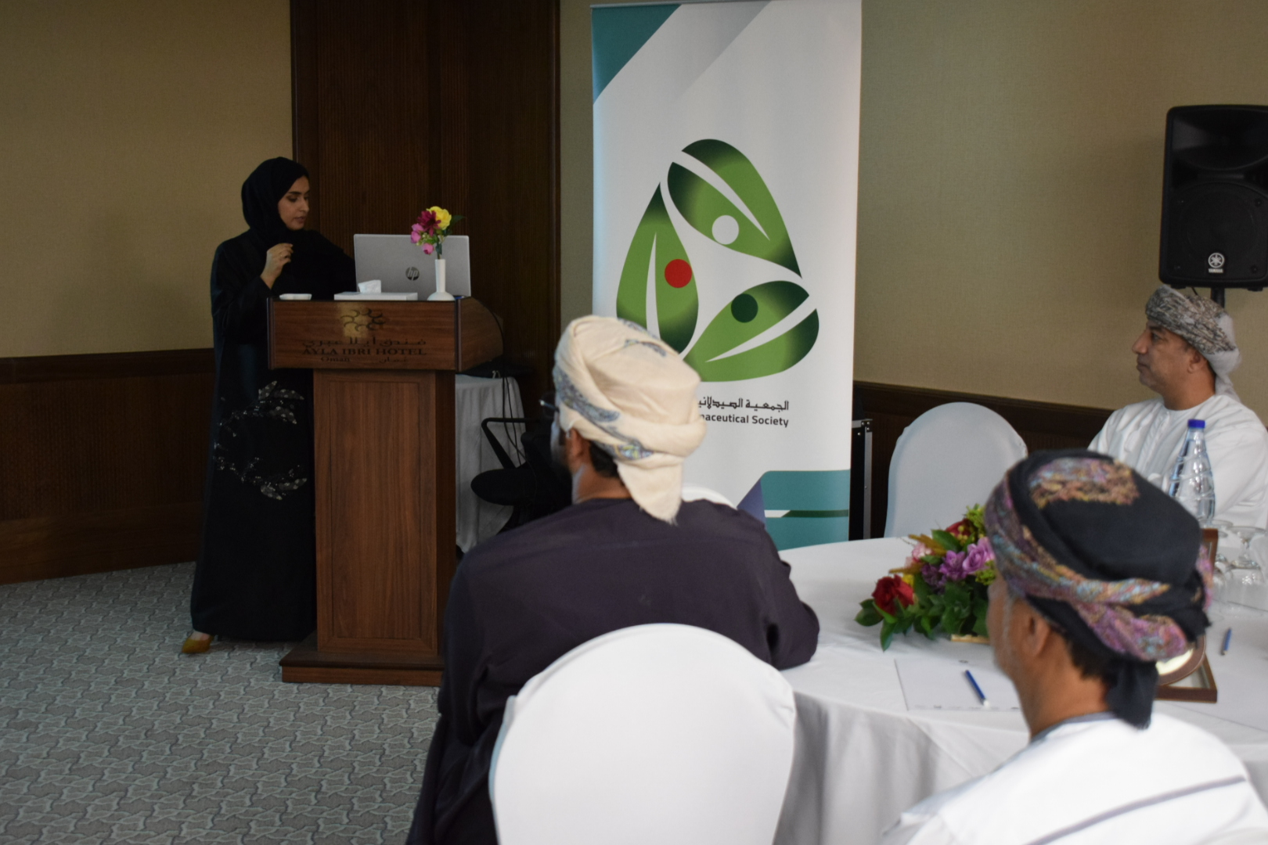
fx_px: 1691
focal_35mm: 48
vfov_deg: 28.1
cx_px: 634
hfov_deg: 41.1
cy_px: 422
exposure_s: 1/60
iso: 2500
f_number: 4.5
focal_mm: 32
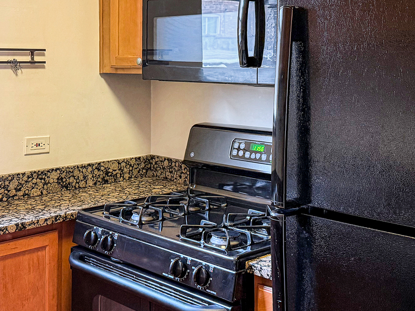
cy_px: 80
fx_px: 611
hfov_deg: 37.4
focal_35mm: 51
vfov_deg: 28.2
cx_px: 170
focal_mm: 6.76
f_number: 1.78
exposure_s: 1/60
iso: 320
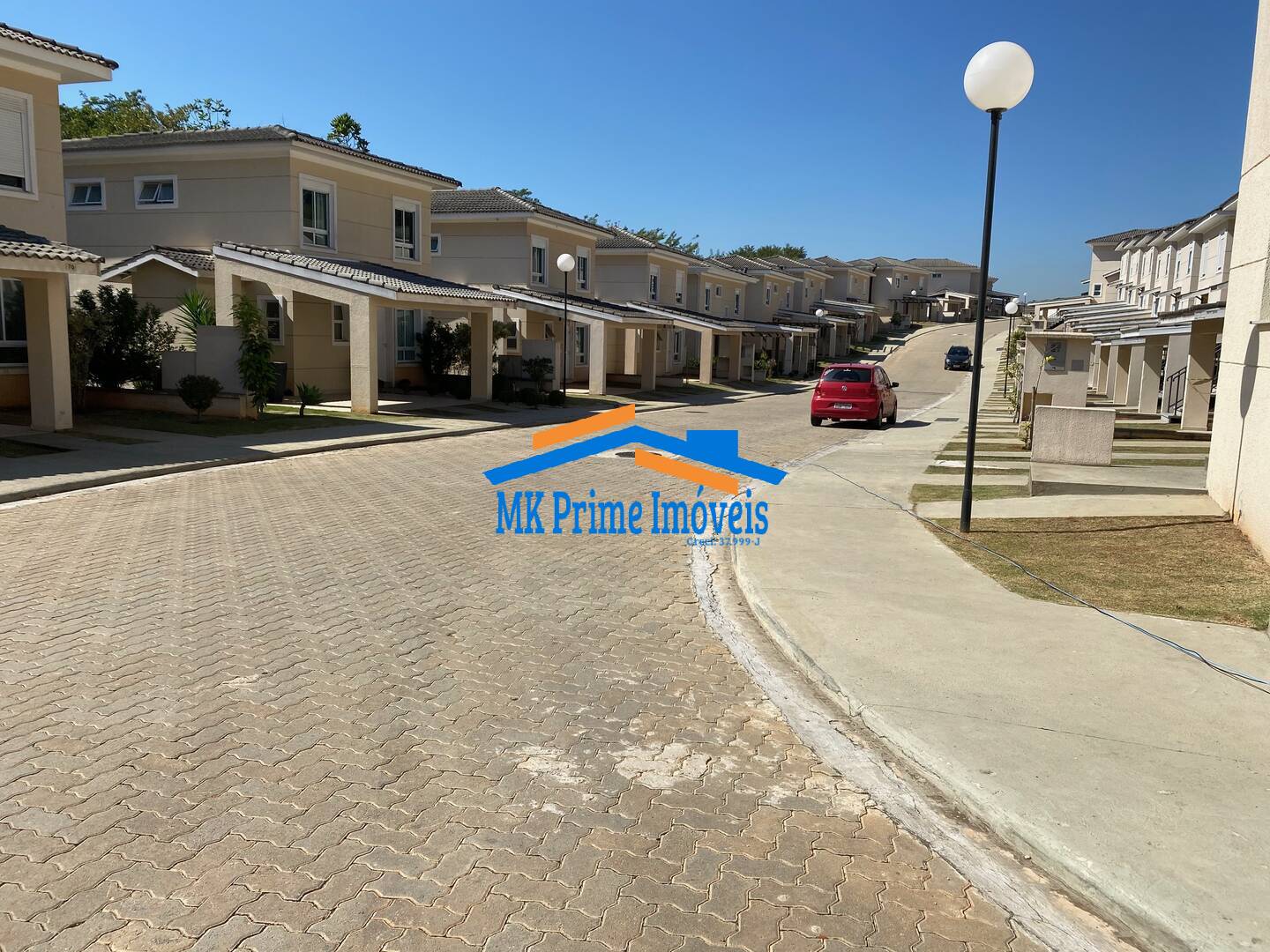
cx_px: 635
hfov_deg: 67.3
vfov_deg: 53.1
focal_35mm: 26
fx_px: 954
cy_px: 476
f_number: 1.8
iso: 32
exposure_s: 1/3731
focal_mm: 4.25
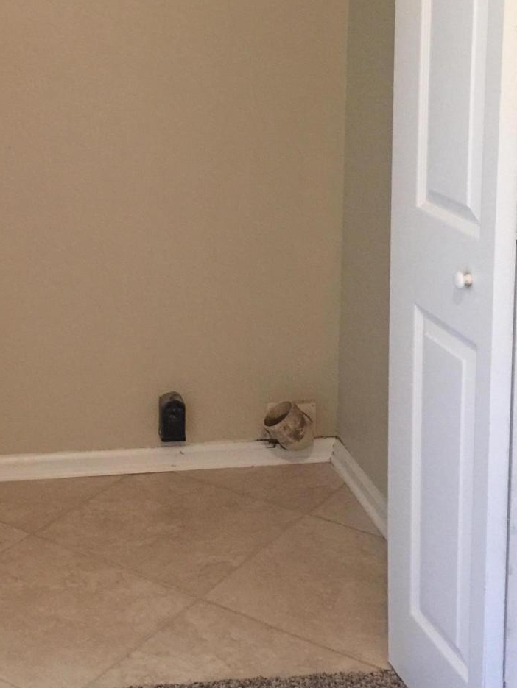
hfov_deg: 23.1
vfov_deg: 30.7
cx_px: 61
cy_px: 188
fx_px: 1234
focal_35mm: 62
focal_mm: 4.15
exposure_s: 1/15
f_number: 2.2
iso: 100
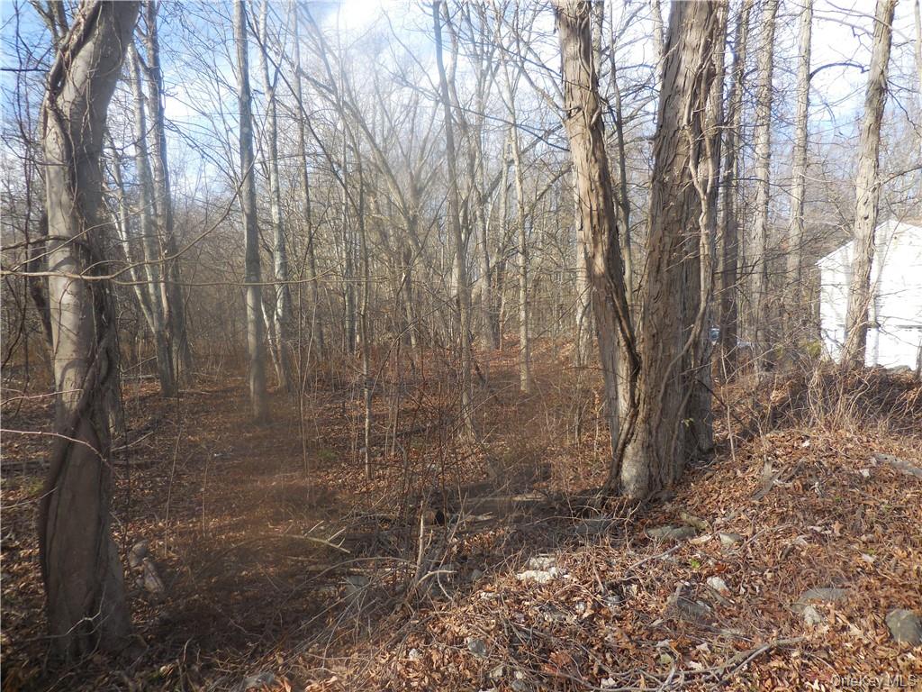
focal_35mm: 25
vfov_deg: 54.9
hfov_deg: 69.4
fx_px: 666
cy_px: 346
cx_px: 461
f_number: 3.3
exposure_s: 1/320
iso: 125
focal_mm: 4.5
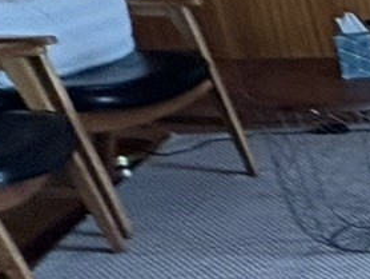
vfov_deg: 14.3
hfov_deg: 11.3
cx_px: 1110
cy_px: 238
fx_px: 1102
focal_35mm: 103
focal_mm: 2.22
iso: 200
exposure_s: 1/99
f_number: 2.2
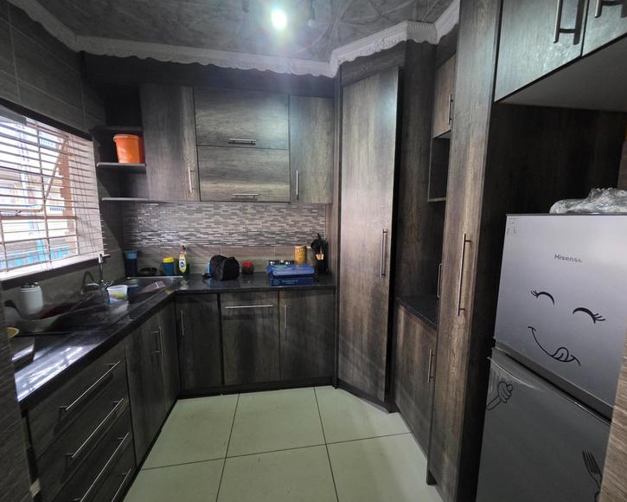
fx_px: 260
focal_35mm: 14
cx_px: 325
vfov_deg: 88.0
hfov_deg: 100.7
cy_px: 255
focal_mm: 2.2
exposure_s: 1/50.3
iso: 800
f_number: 1.9
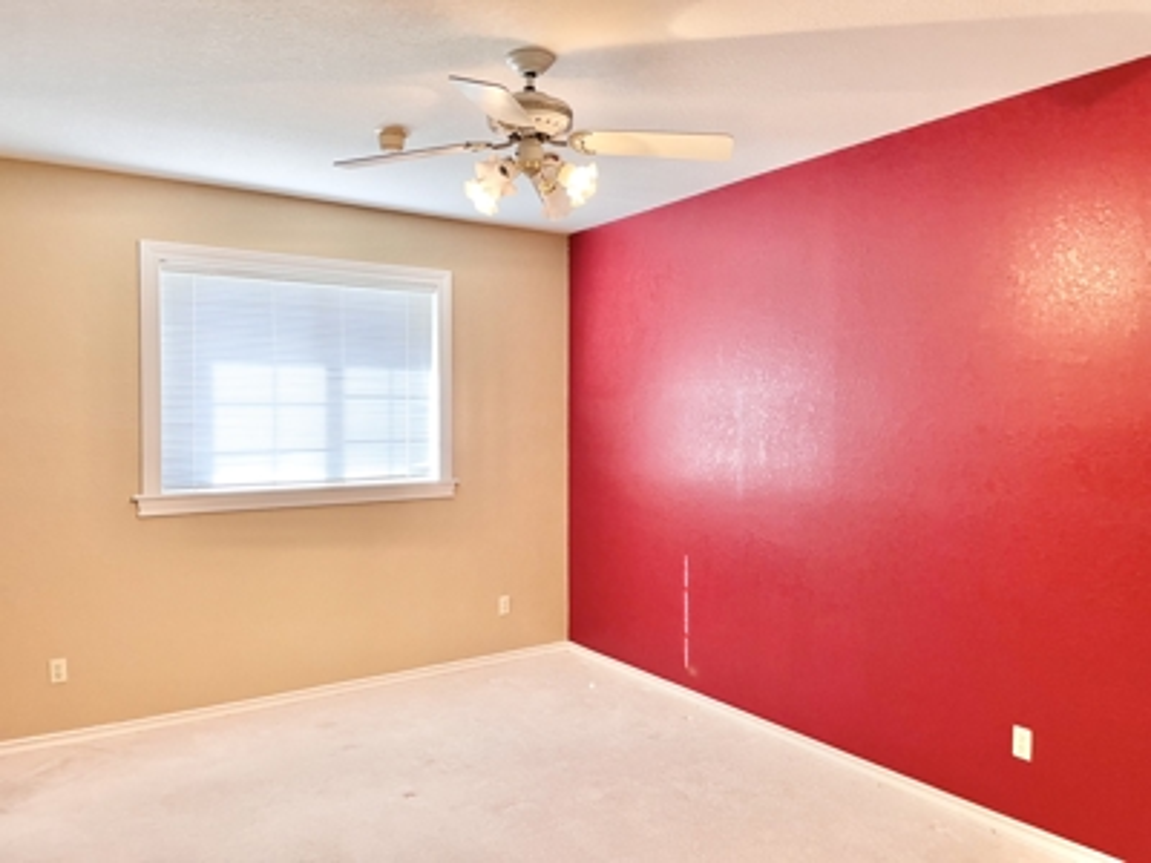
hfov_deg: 67.3
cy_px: 432
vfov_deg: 53.1
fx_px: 865
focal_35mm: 26
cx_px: 576
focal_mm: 4.2
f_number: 1.6
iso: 160
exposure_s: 1/60
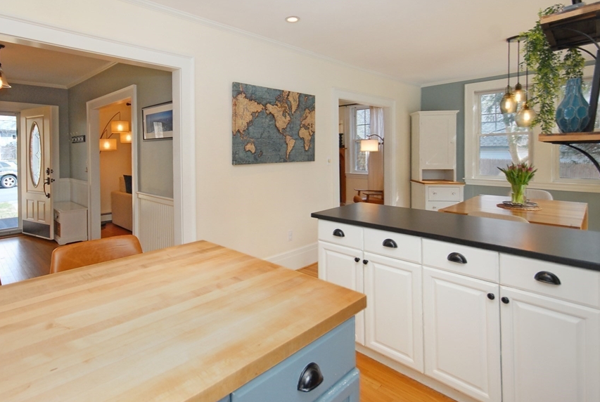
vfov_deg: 67.1
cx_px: 251
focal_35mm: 18
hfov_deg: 89.1
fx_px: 301
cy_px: 164
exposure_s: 1/60
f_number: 5.6
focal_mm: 10
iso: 400
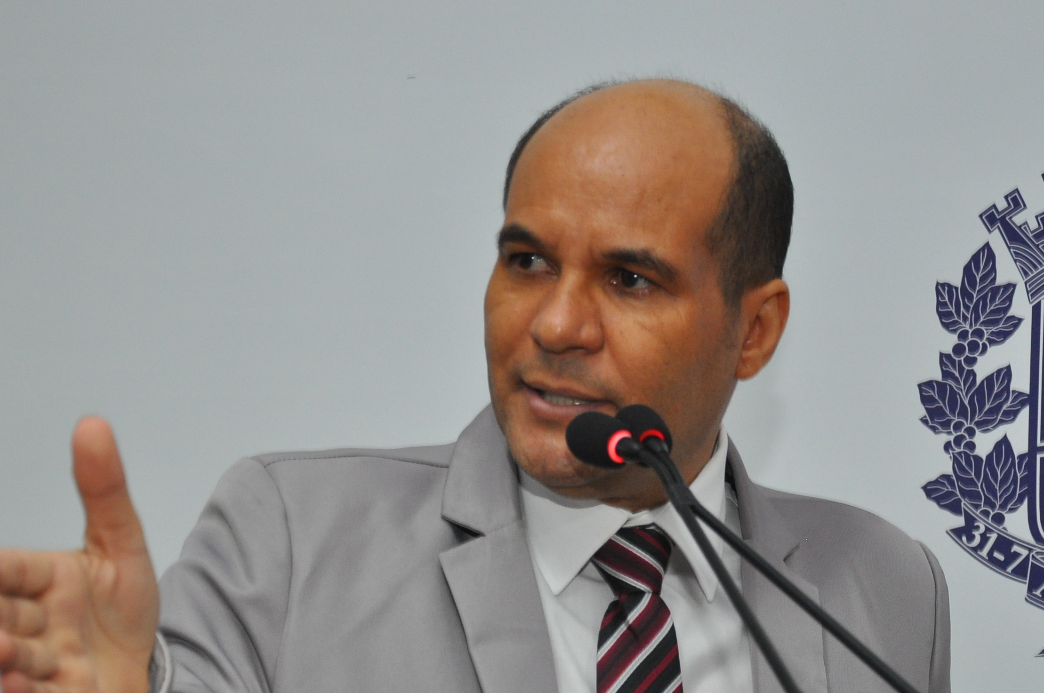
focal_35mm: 87
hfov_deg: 23.4
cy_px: 474
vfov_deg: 15.6
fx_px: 2520
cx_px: 530
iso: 800
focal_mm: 40
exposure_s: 1/60
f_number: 5.6
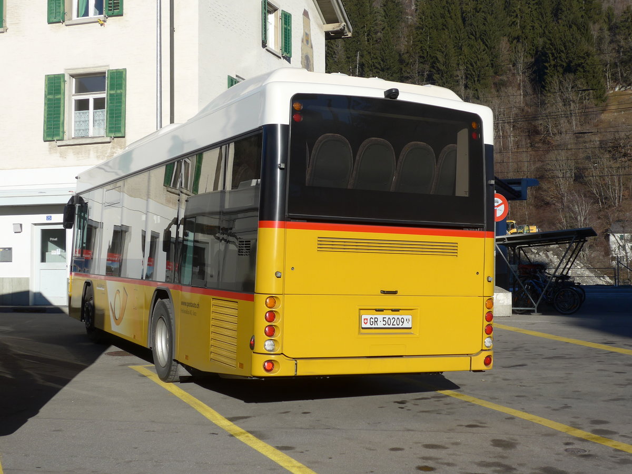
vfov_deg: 29.7
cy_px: 237
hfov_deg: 38.9
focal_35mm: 49
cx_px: 316
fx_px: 895
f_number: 3.2
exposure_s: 1/1600
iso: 80
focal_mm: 10.1
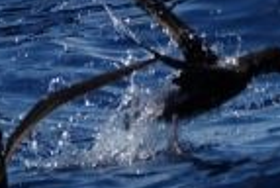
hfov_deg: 1.4
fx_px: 11289
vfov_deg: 1.0
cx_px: -480
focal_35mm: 1448
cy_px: -299
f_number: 5.6
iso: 500
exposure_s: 1/8000
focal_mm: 259.8
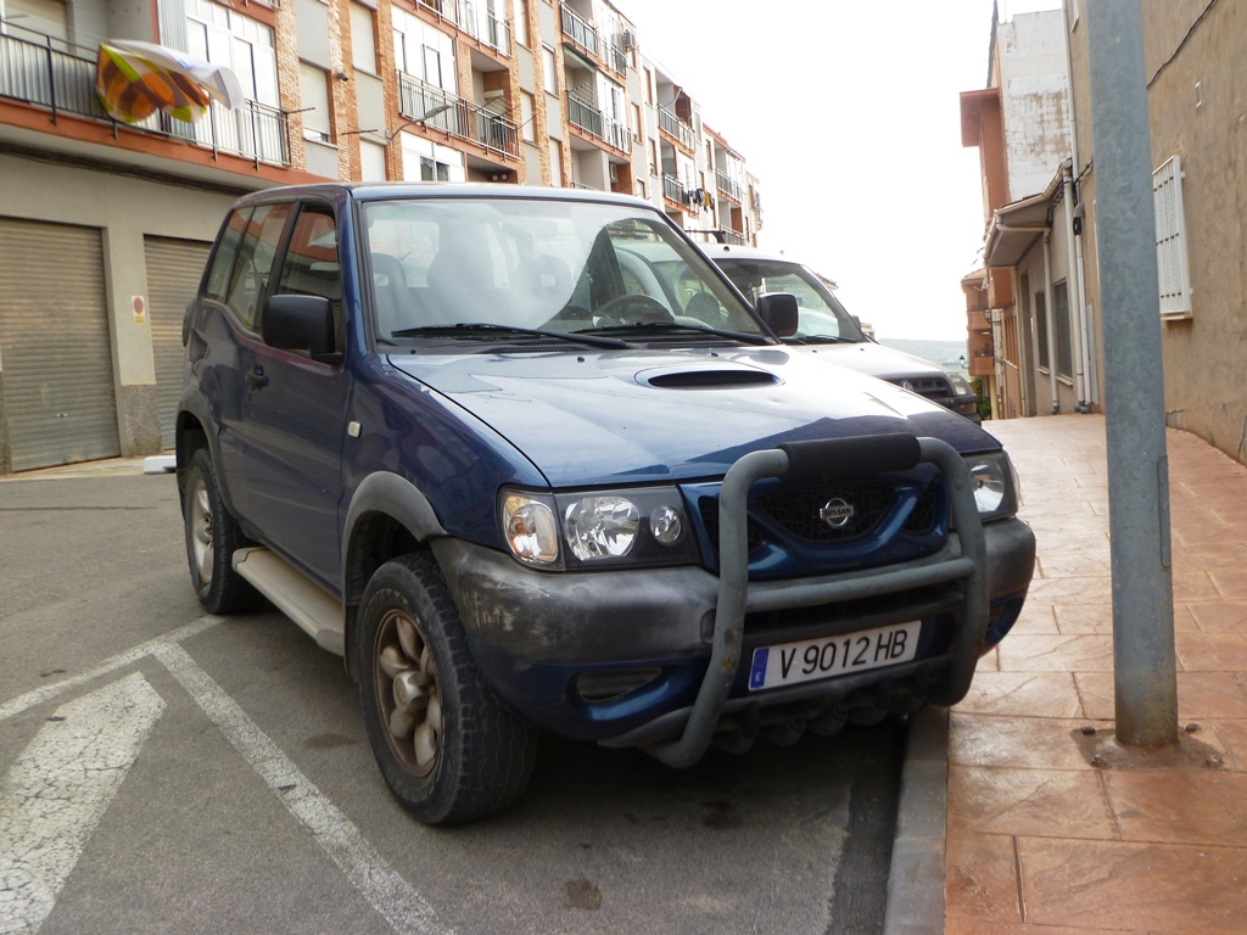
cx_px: 624
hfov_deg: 56.8
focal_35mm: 32
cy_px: 468
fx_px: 1153
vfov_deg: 44.2
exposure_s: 1/200
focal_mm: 5.7
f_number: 3.5
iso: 80
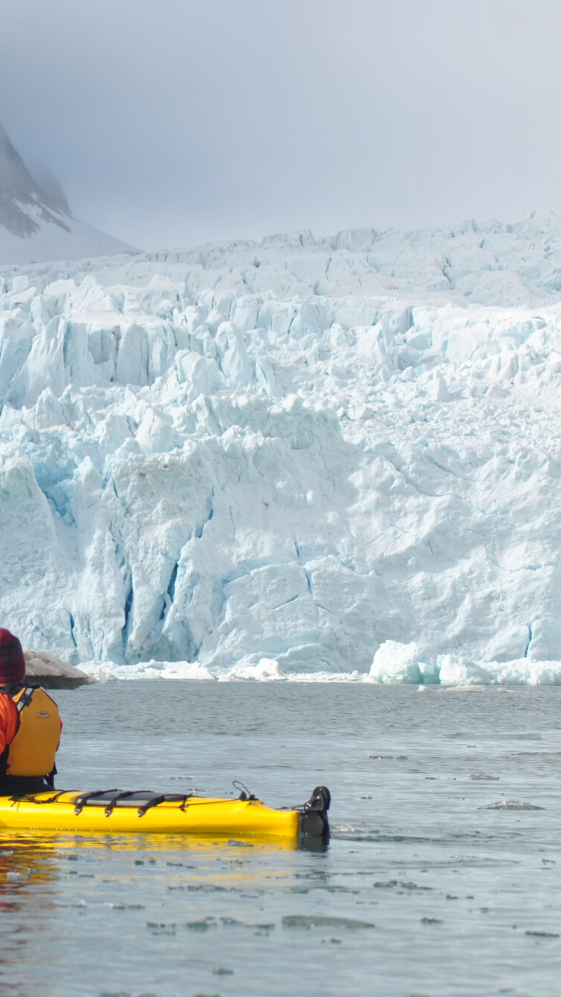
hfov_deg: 7.3
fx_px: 4363
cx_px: -109
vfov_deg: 13.0
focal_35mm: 165
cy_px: 499
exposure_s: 1/640
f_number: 6.3
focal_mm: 70
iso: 100
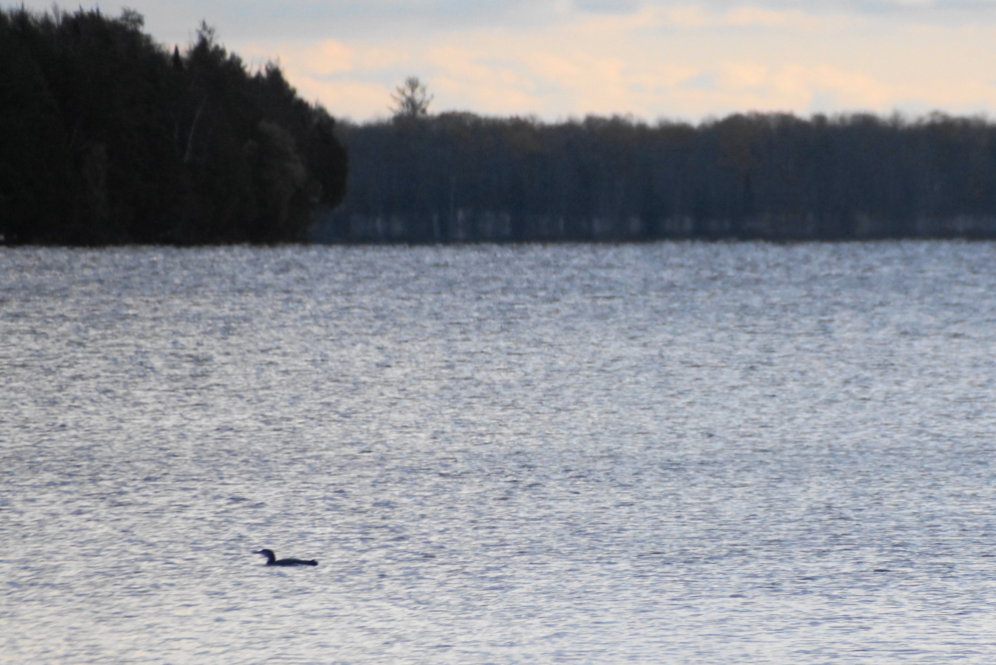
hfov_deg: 5.5
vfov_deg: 3.7
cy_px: 332
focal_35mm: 375
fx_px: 10377
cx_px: 498
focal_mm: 250
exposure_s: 1/400
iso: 500
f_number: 6.3
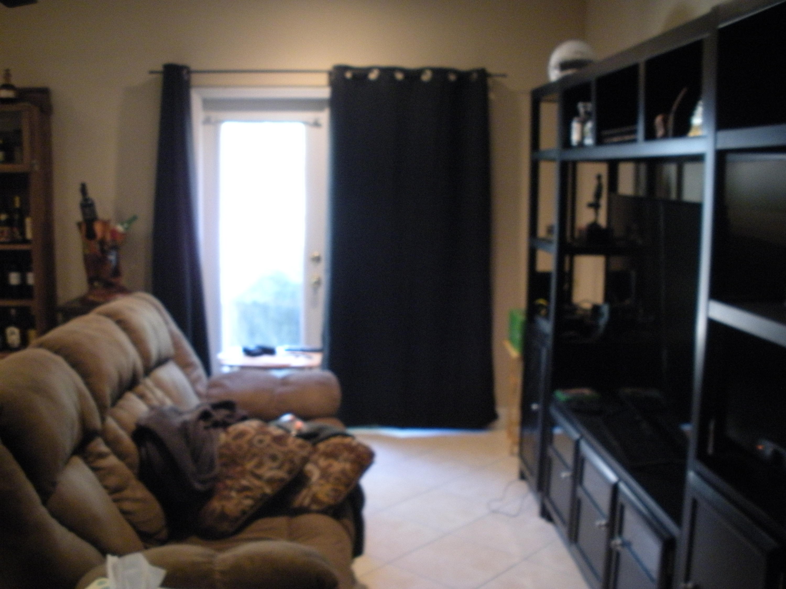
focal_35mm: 36
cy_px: 294
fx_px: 817
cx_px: 393
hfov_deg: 51.4
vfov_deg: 39.7
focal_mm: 6.3
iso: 400
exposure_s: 1/10.6
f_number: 3.5
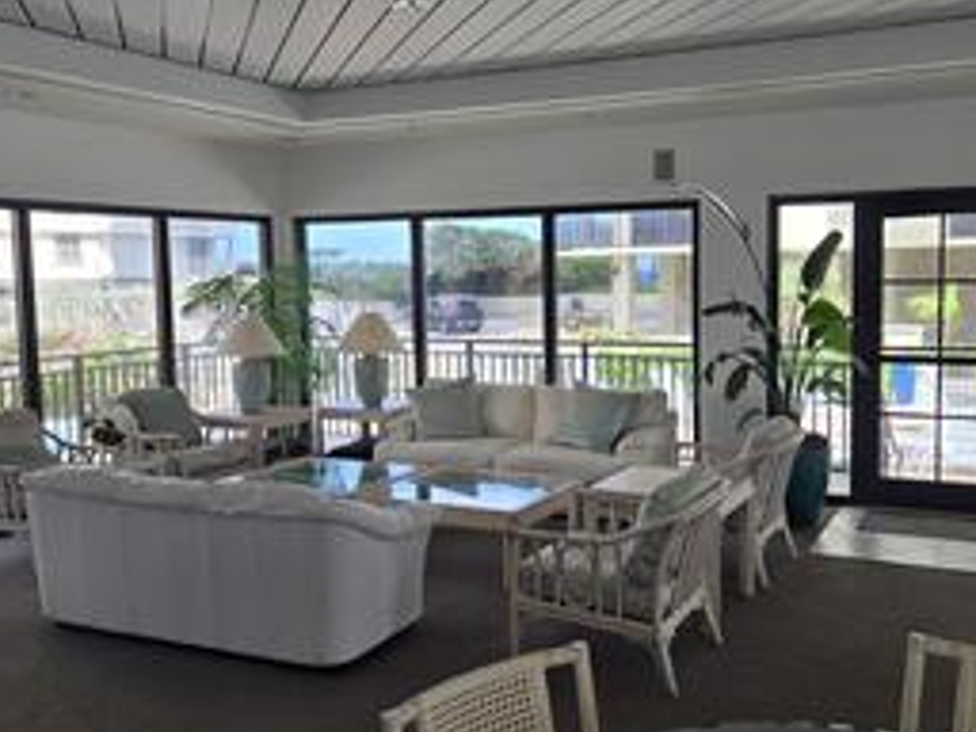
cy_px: 355
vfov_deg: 39.7
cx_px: 549
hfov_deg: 51.2
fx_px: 1015
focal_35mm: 36
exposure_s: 1/256
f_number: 1.8
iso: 25
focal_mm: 5.4
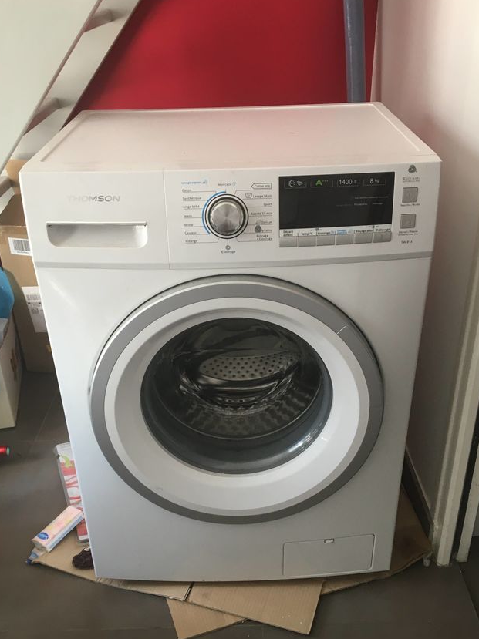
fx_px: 646
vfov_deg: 52.5
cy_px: 362
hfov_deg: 40.7
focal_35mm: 35
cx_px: 242
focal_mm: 4.15
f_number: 2.2
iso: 80
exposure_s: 1/33
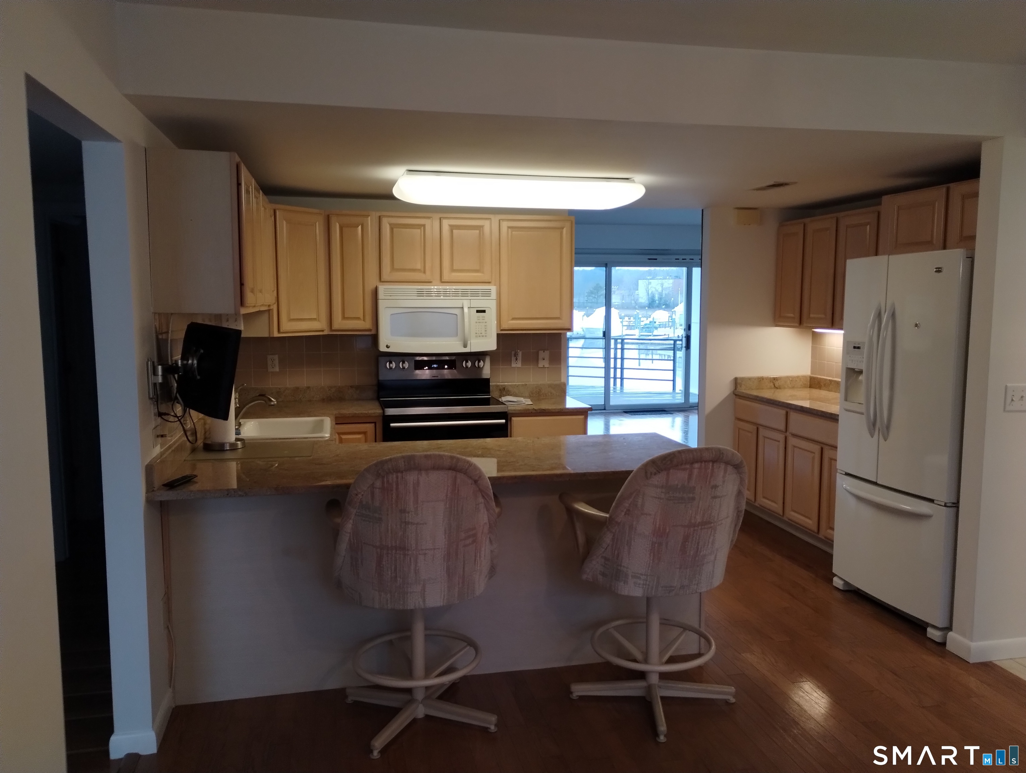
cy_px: 386
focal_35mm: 28
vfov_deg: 49.9
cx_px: 513
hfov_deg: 63.4
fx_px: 831
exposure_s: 1/60
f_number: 1.8
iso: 416
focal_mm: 4.27
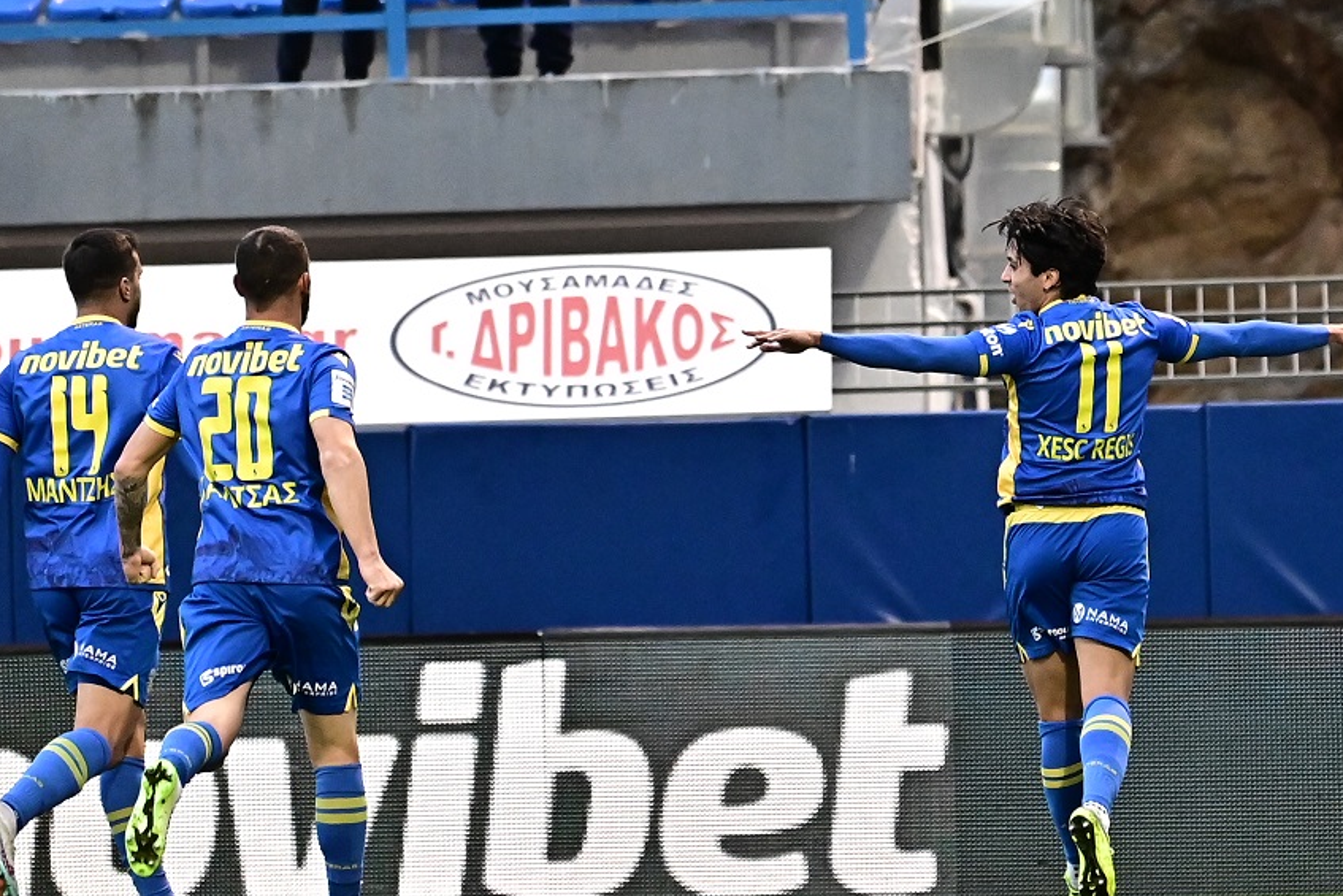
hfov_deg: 5.9
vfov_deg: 4.0
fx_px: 12946
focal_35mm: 347
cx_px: 688
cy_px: 456
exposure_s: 1/2000
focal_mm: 200
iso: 2500
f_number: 2.8
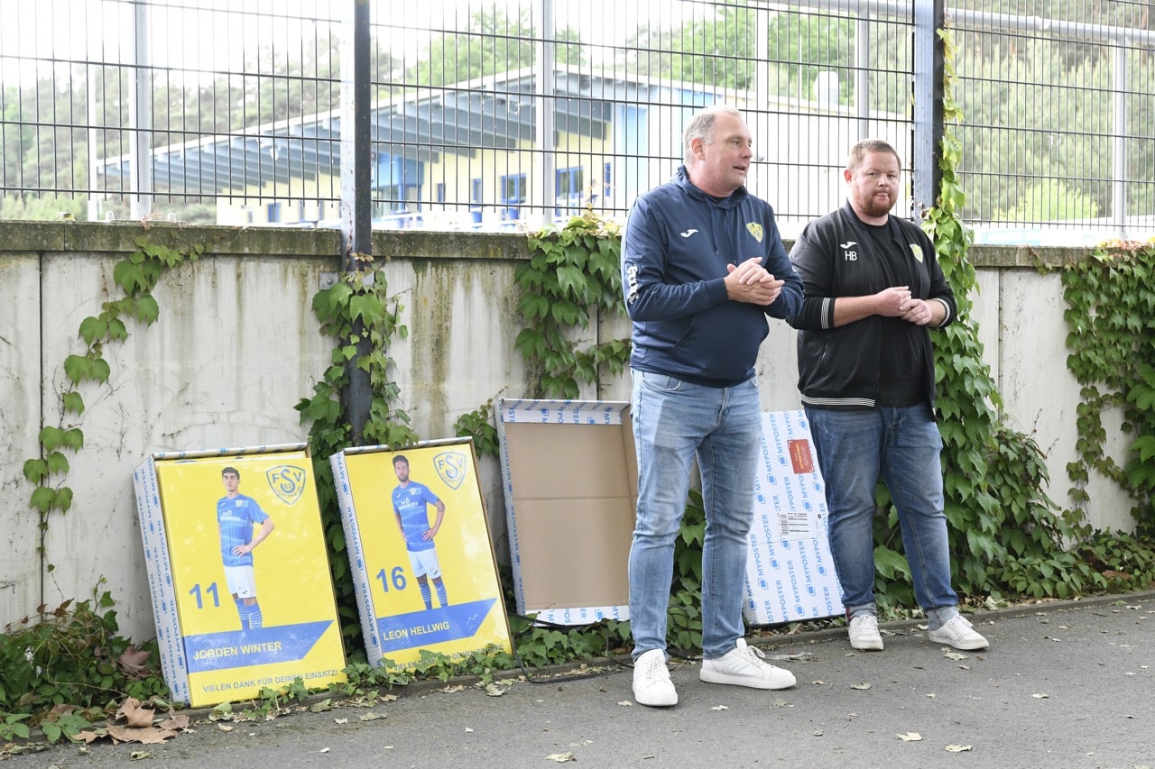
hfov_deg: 41.1
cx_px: 578
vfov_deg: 28.1
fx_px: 1540
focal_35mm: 48
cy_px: 384
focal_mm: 48
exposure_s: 1/800
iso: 2000
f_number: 4
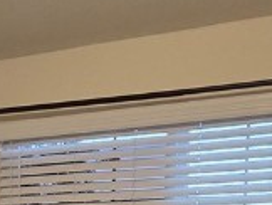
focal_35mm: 82
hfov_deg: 23.8
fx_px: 645
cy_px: 368
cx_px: 124
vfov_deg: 15.5
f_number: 2.2
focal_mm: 2.2
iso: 400
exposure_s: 1/60
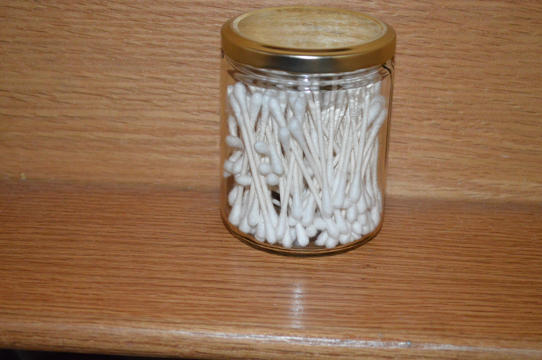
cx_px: 271
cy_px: 180
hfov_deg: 29.3
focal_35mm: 69
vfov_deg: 19.7
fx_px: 1038
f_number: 5.3
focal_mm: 46
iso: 3200
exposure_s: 1/60
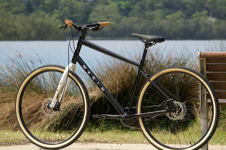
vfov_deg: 6.1
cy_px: 80
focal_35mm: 224
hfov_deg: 9.2
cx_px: 115
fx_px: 1405
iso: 200
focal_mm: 120
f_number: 5.6
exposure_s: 1/250
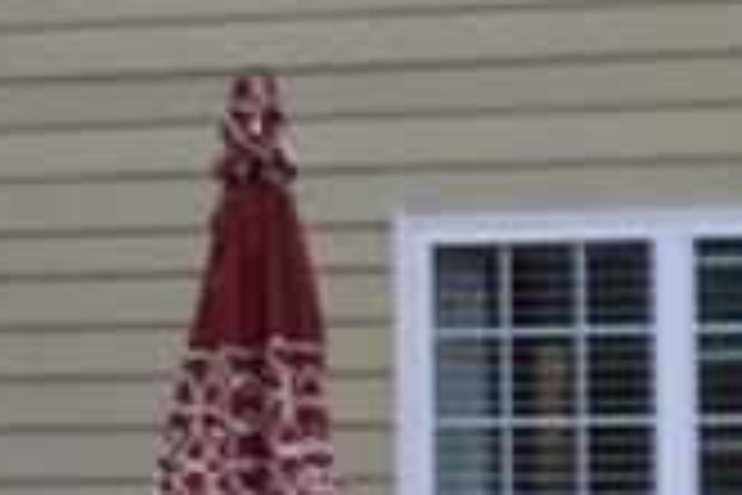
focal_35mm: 242
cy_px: 459
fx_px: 4987
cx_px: -854
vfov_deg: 5.7
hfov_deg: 8.0
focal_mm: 26
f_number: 5.6
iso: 110
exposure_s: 1/125
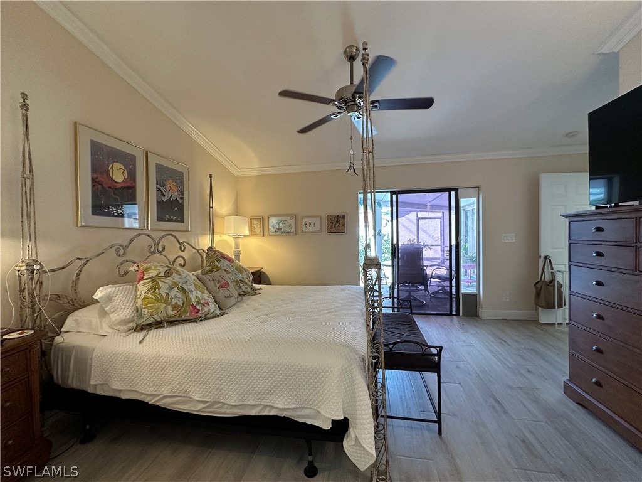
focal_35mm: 14
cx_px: 321
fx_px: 260
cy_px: 241
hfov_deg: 102.1
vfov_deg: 85.7
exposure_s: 1/120
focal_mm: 2.22
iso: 250
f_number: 2.2
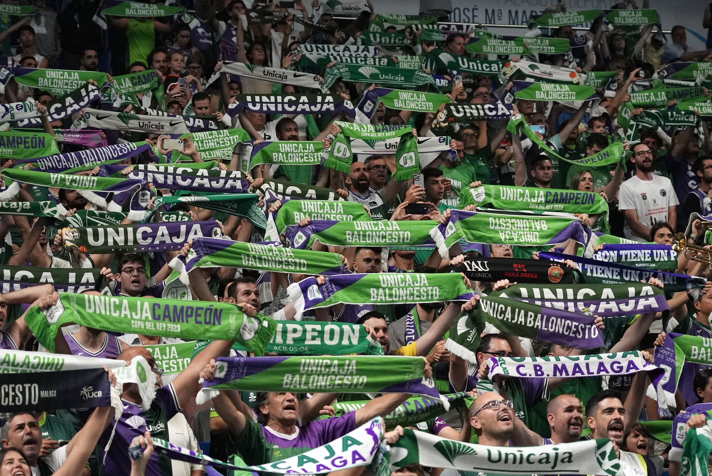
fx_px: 2494
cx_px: 356
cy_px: 238
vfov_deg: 10.9
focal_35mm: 126
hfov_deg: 16.2
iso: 4000
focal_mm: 84
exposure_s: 1/640
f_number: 4
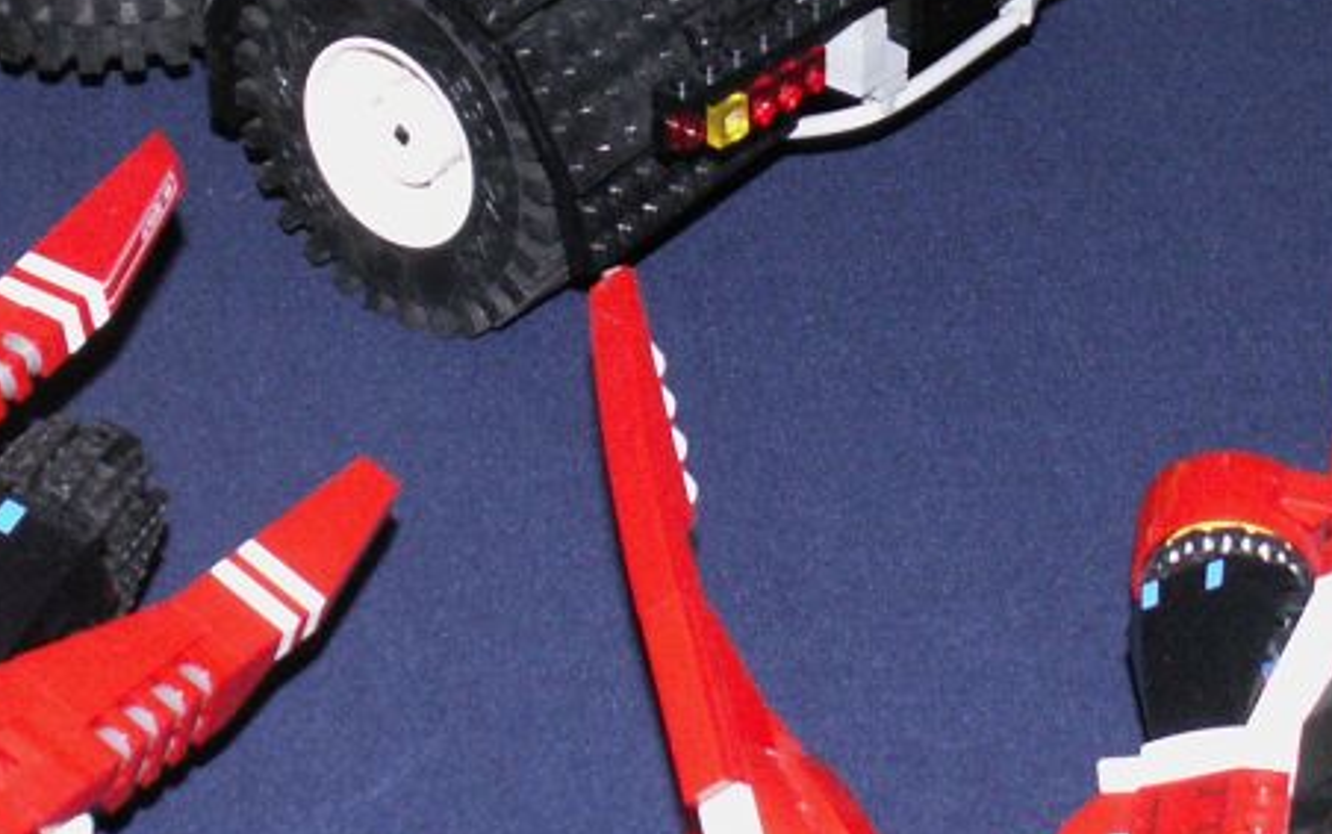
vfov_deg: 10.9
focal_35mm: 120
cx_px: 754
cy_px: 189
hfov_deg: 17.4
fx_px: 4358
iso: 160
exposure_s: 1/60
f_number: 2.8
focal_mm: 6.66
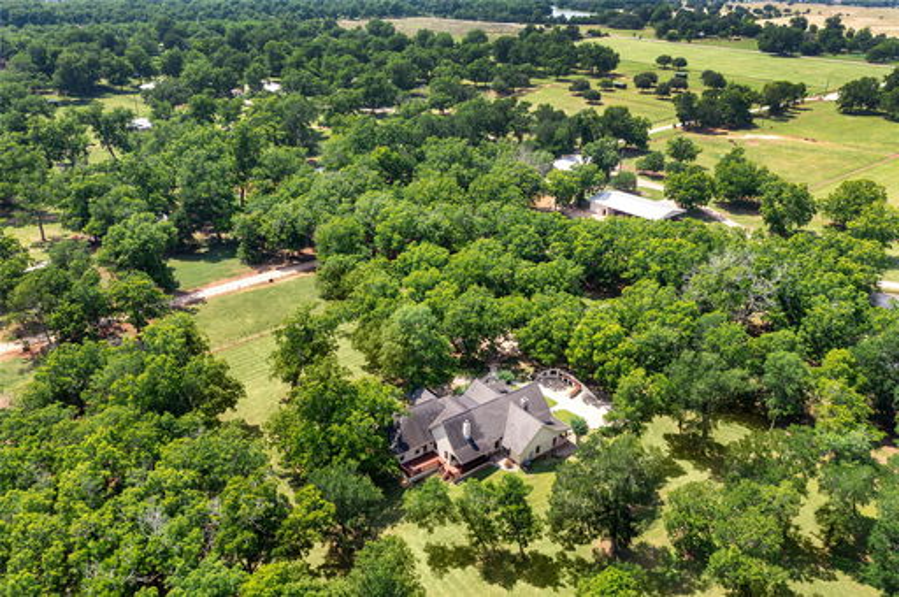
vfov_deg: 46.3
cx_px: 450
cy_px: 298
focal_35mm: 28
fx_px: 698
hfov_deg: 65.5
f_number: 4.5
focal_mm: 10.26
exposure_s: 1/320
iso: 100
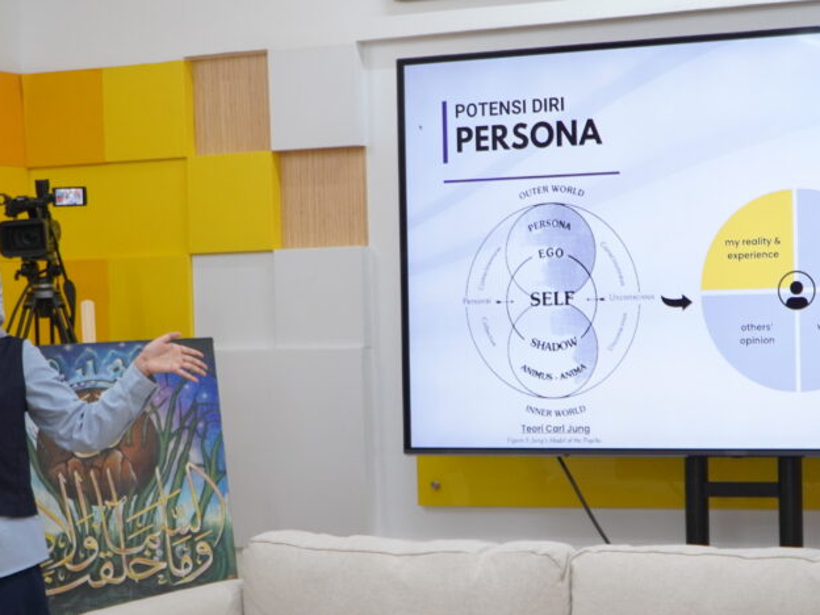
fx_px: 1961
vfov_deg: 17.8
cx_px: 444
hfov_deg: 23.6
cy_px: 365
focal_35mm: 83
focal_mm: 35
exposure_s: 1/160
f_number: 4
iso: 1000
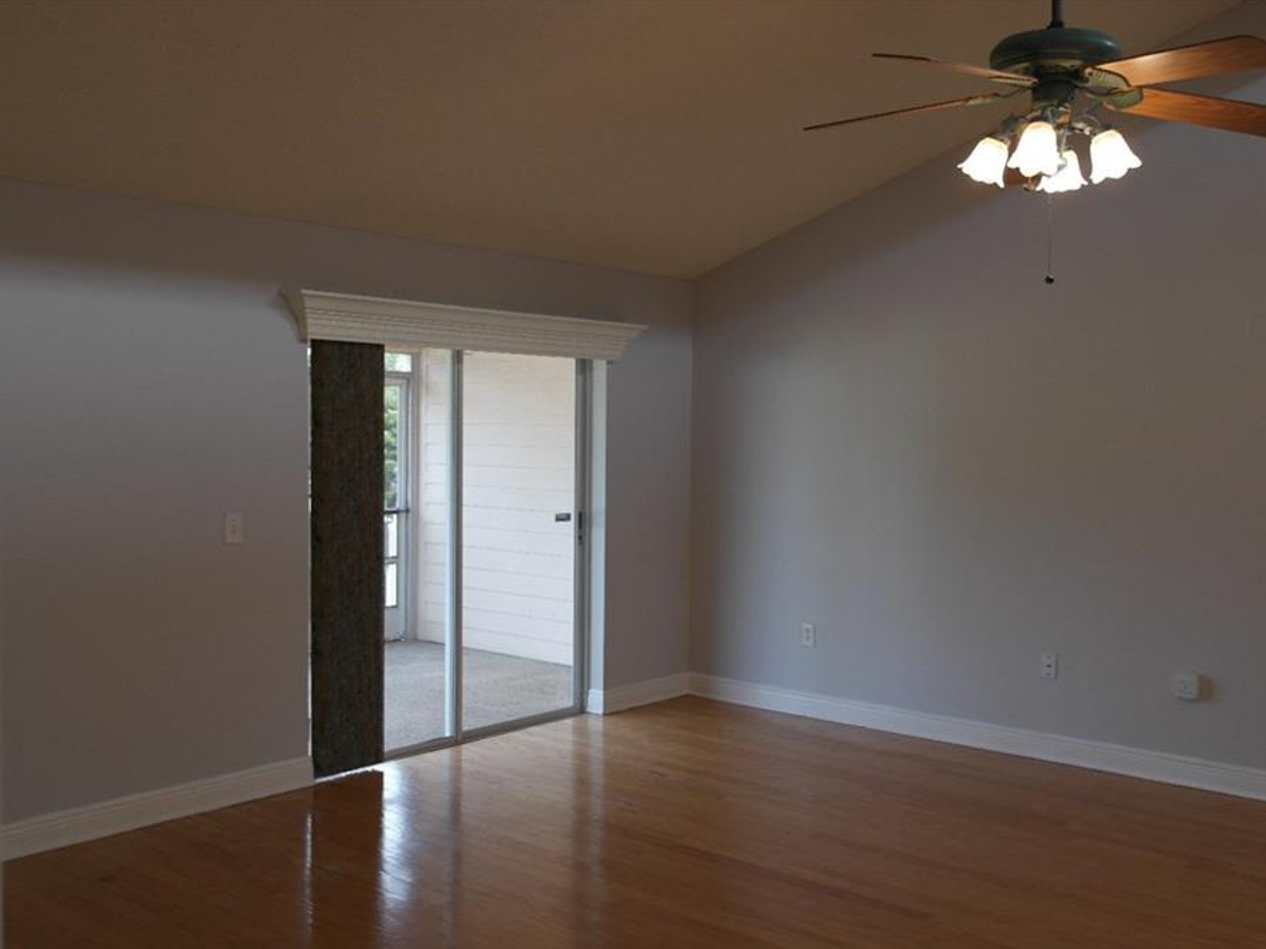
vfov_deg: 42.9
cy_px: 479
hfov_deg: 55.2
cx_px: 703
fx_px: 1207
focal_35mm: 33
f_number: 3.5
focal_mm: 20
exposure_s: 1/80
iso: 200
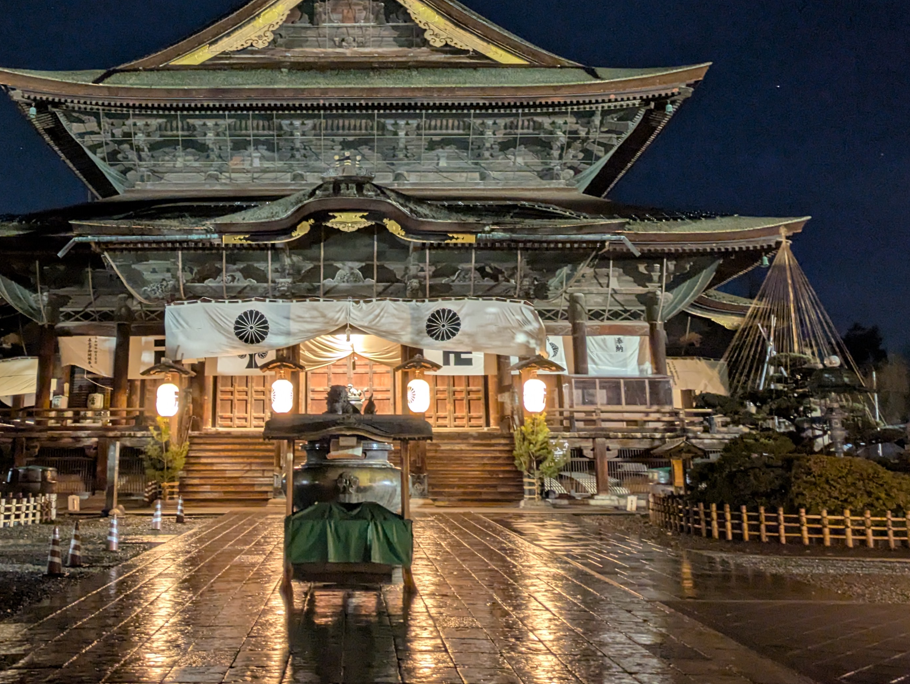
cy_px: 151
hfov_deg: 44.3
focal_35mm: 42
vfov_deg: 33.5
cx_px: 322
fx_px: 1105
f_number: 1.89
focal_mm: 5.43
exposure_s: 1/10
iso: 680
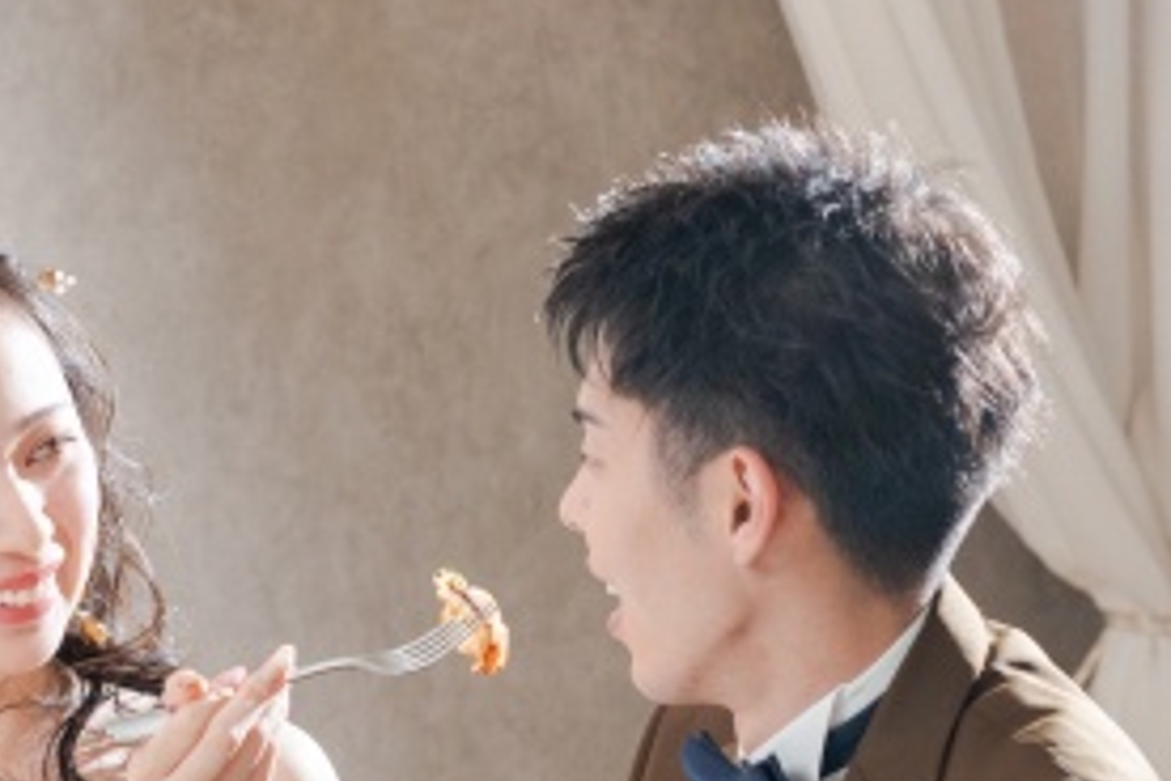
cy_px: 821
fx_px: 8001
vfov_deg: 5.6
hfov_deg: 8.3
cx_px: -13
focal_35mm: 246
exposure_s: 1/125
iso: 1000
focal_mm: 85
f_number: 5.6
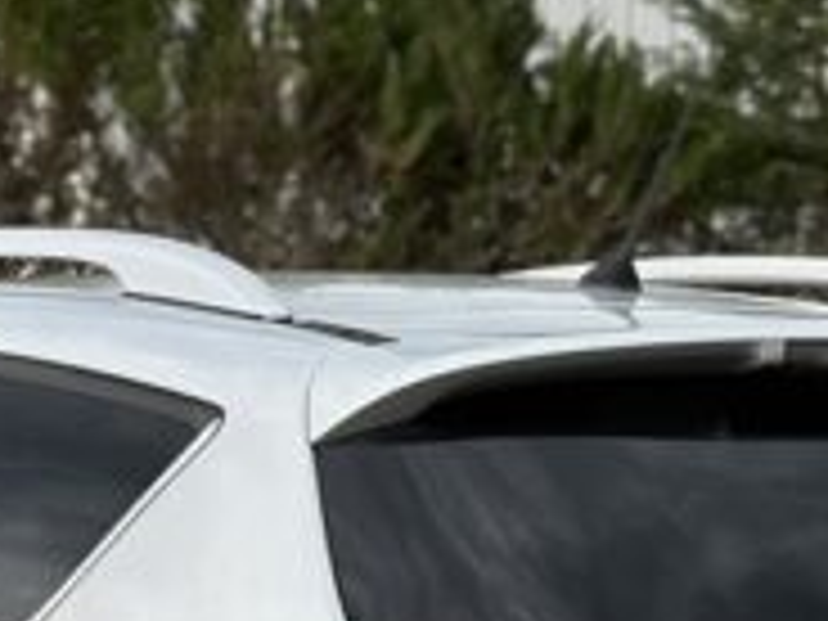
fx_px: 4999
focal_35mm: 209
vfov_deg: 7.0
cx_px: 328
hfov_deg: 9.5
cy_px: 954
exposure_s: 1/130
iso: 64
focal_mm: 6.86
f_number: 1.78
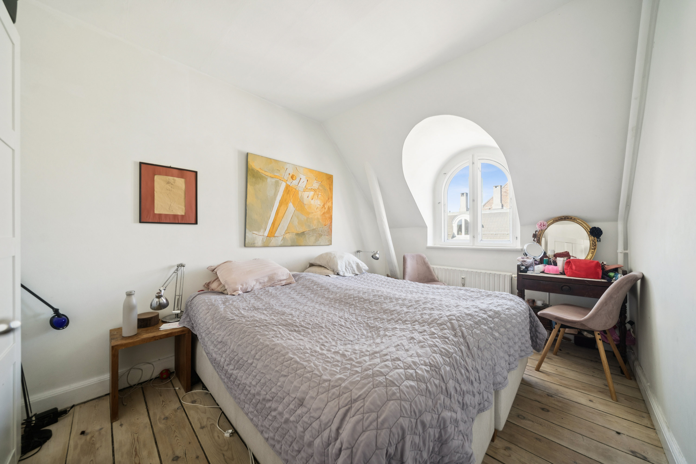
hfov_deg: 112.6
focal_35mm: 12
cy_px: 232
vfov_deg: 90.0
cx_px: 348
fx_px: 232
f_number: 5.6
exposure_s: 1/40
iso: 200
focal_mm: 12
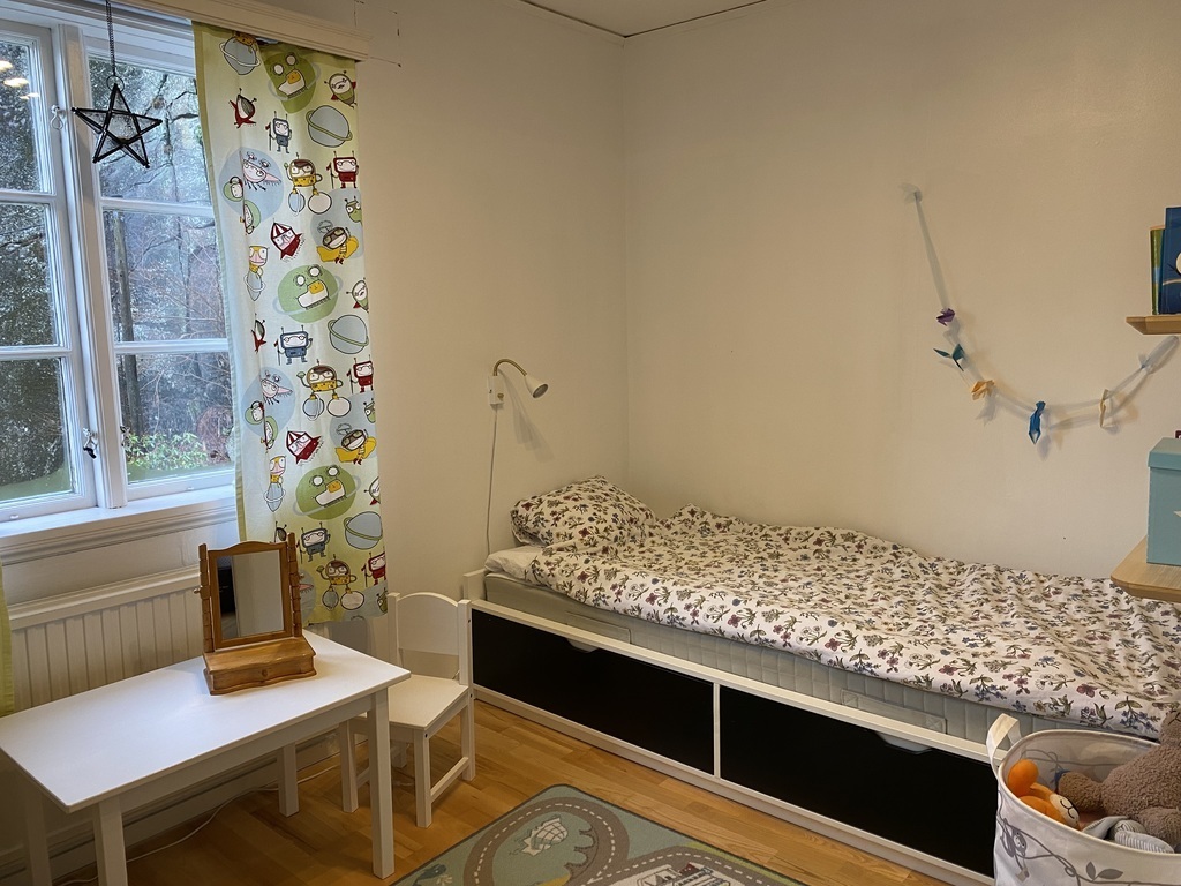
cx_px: 590
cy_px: 443
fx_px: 887
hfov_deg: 67.3
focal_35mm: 26
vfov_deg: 53.1
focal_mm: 4.25
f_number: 1.8
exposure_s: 1/50
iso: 100
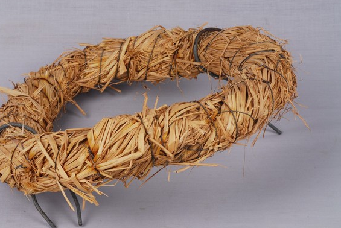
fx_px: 967
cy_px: 124
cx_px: 150
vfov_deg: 13.5
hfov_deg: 20.0
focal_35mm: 102
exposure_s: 1/60
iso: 100
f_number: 29
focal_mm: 60
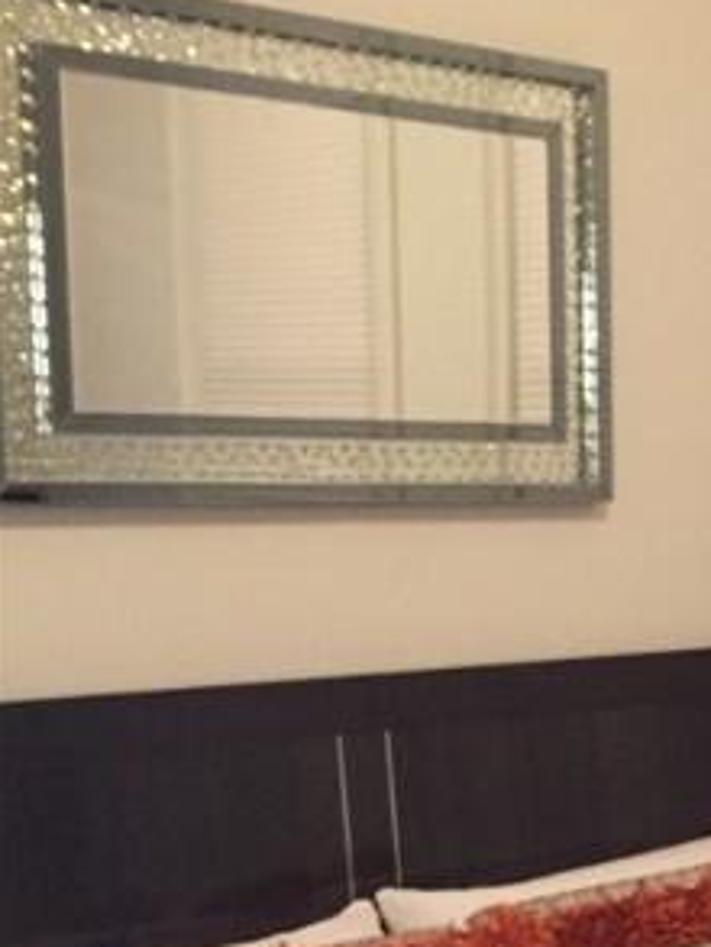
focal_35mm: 76
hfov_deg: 18.1
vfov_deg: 25.3
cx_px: 928
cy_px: 737
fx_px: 2080
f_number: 2.2
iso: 320
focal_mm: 4.15
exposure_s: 1/15
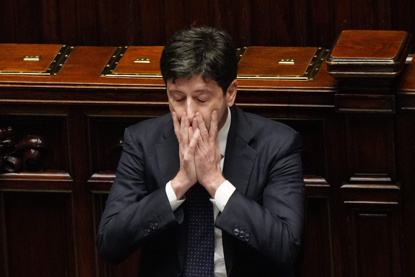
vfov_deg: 2.3
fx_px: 6918
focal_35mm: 600
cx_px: 208
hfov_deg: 3.4
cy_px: 138
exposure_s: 1/160
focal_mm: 400
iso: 12800
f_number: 5.6
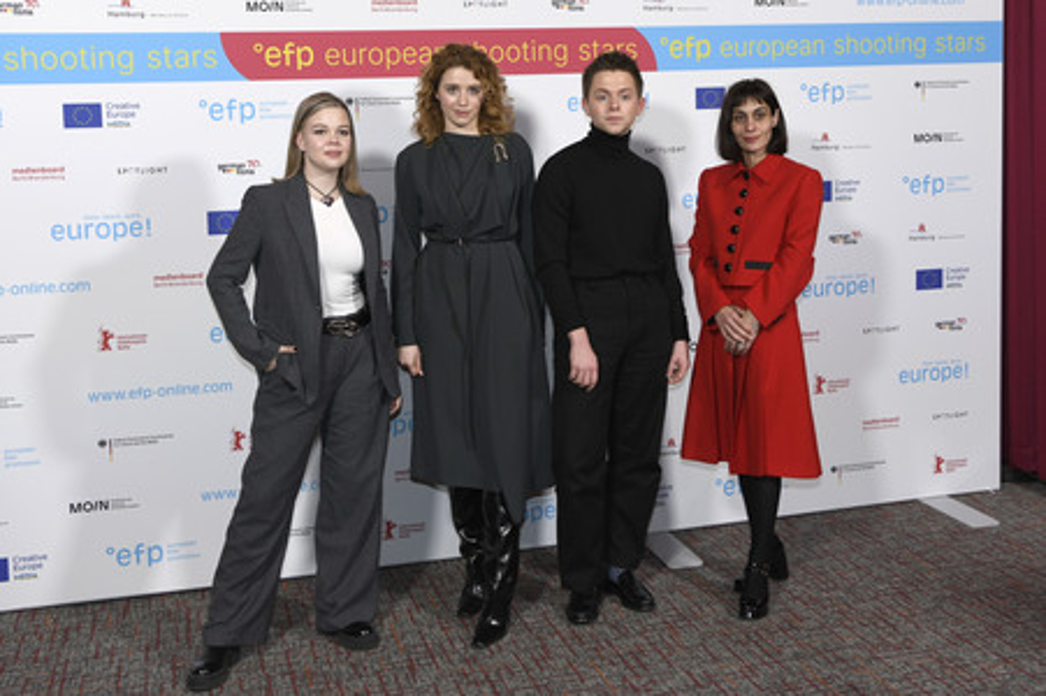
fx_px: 987
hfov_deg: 55.8
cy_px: 348
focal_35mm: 34
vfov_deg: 38.8
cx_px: 523
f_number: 4
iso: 800
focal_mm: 34
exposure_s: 1/160
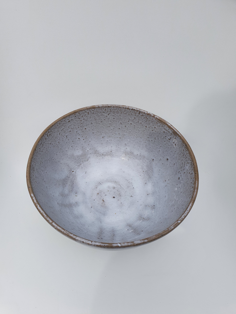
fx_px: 236
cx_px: 118
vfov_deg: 67.3
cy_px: 157
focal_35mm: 26
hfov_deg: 53.1
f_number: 2.4
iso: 50
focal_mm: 4.32
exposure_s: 1/1580
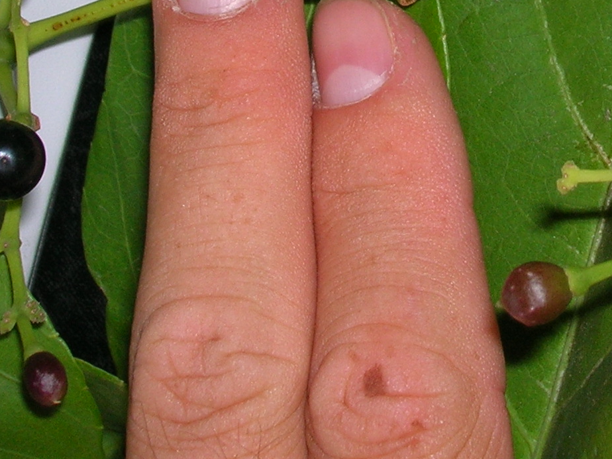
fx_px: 2281
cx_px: 587
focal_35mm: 129
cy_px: -79
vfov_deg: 11.3
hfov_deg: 15.1
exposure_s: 1/60.1
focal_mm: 7.7
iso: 50
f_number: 5.4
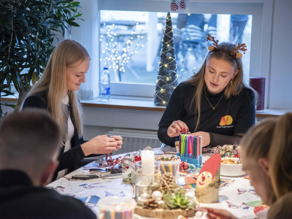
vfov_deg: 13.0
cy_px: 110
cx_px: 156
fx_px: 962
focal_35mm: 114
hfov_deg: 17.3
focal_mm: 105
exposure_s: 1/125
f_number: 4
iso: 3200
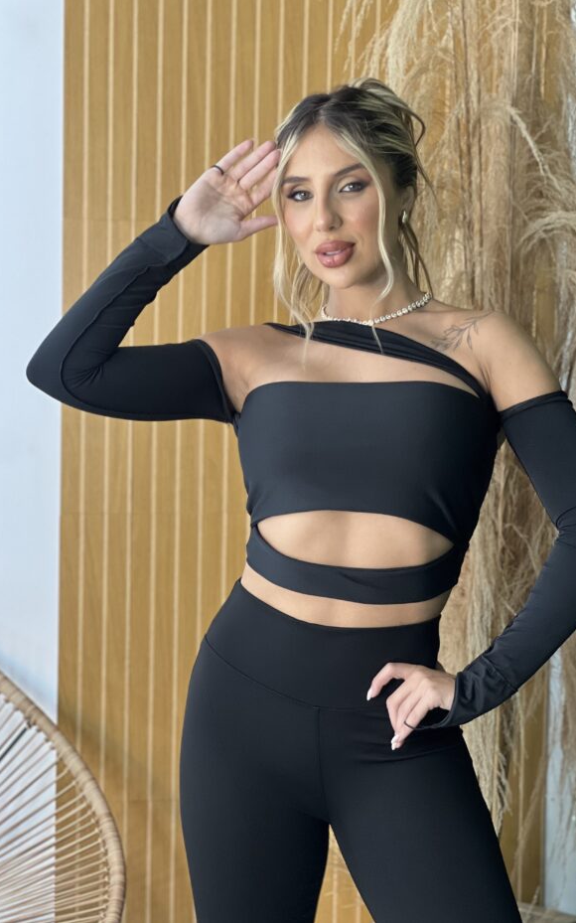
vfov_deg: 25.2
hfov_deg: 15.9
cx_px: 327
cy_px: 462
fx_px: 2061
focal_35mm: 82
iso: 200
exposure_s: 1/120
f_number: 2.8
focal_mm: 9
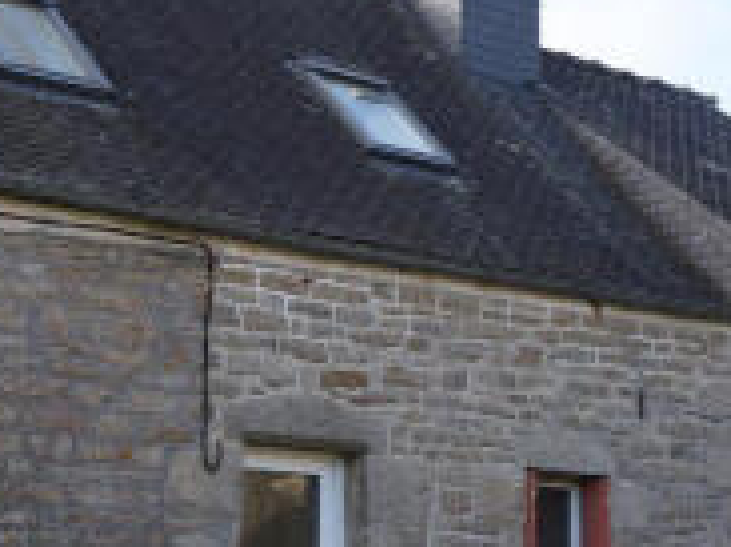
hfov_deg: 21.7
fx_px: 1899
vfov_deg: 16.4
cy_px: 357
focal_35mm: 90
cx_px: 284
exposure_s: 1/100
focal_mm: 24
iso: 200
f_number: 7.1
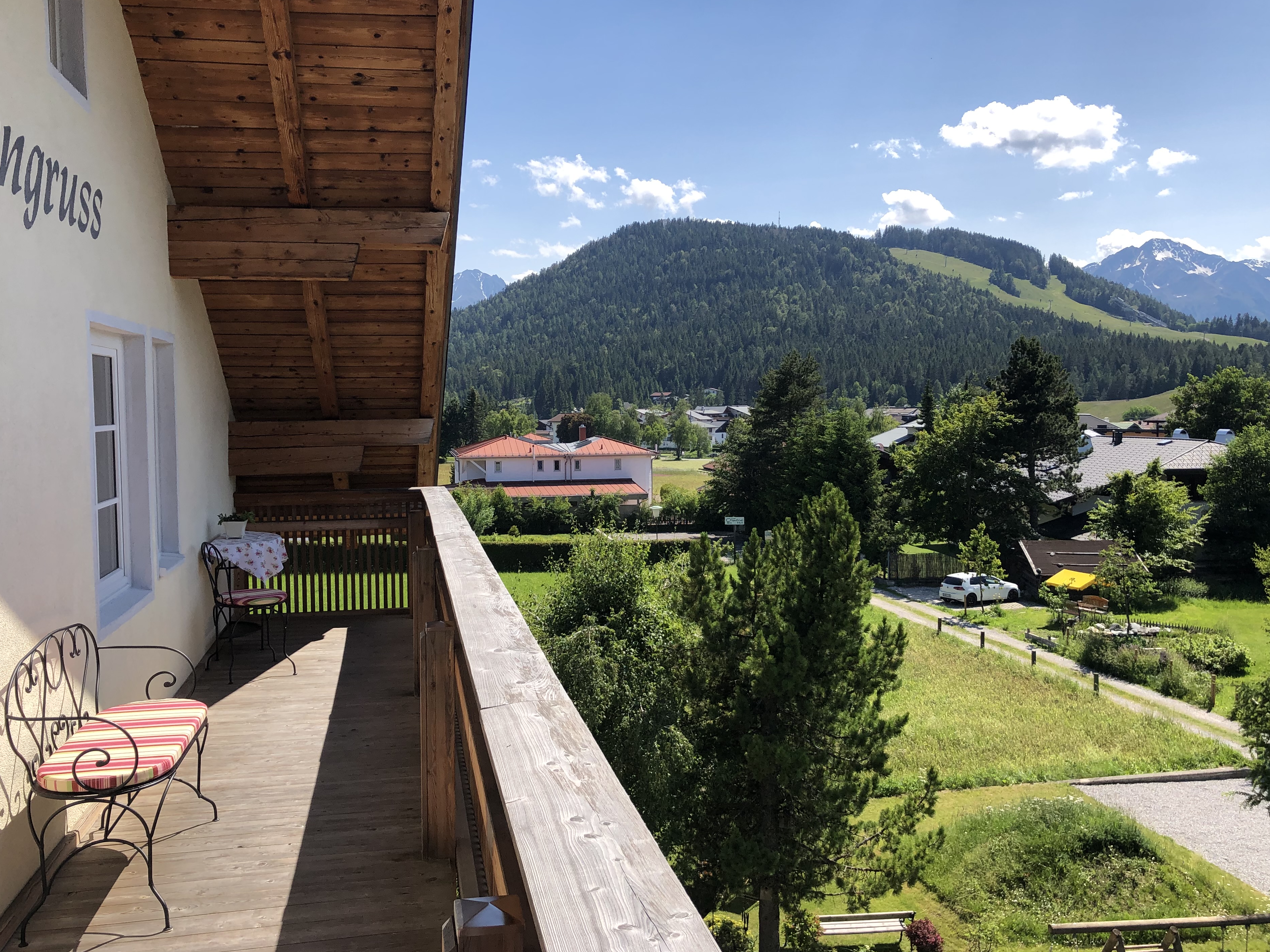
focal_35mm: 30
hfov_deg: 60.0
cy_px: 468
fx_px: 1101
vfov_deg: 46.8
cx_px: 640
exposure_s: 1/1715
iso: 20
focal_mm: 4
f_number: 1.8
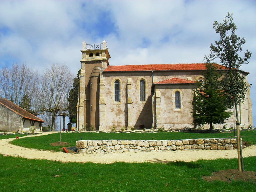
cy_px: 96
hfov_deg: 52.6
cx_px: 128
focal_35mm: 35
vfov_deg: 40.7
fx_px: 259
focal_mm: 6.3
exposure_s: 1/350
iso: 100
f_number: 8.4
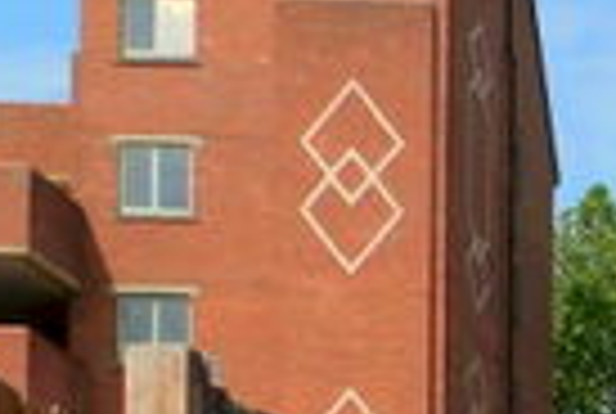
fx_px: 2092
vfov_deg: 10.4
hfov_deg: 14.5
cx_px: 1151
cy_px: 812
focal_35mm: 122
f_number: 3
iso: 125
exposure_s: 1/1250
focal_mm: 4
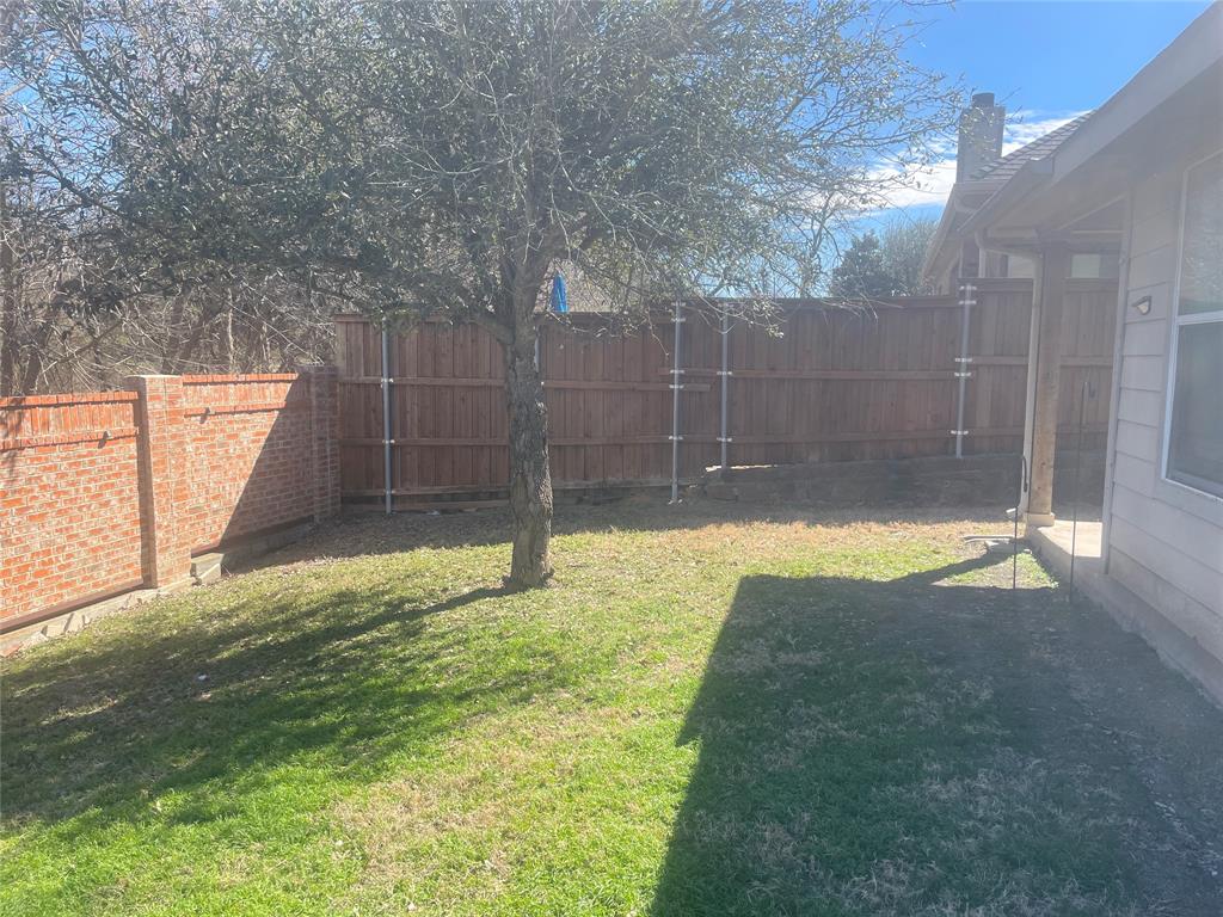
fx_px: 919
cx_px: 612
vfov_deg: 53.1
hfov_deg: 67.3
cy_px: 458
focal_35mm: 26
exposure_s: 1/1289
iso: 50
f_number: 1.6
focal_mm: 4.2
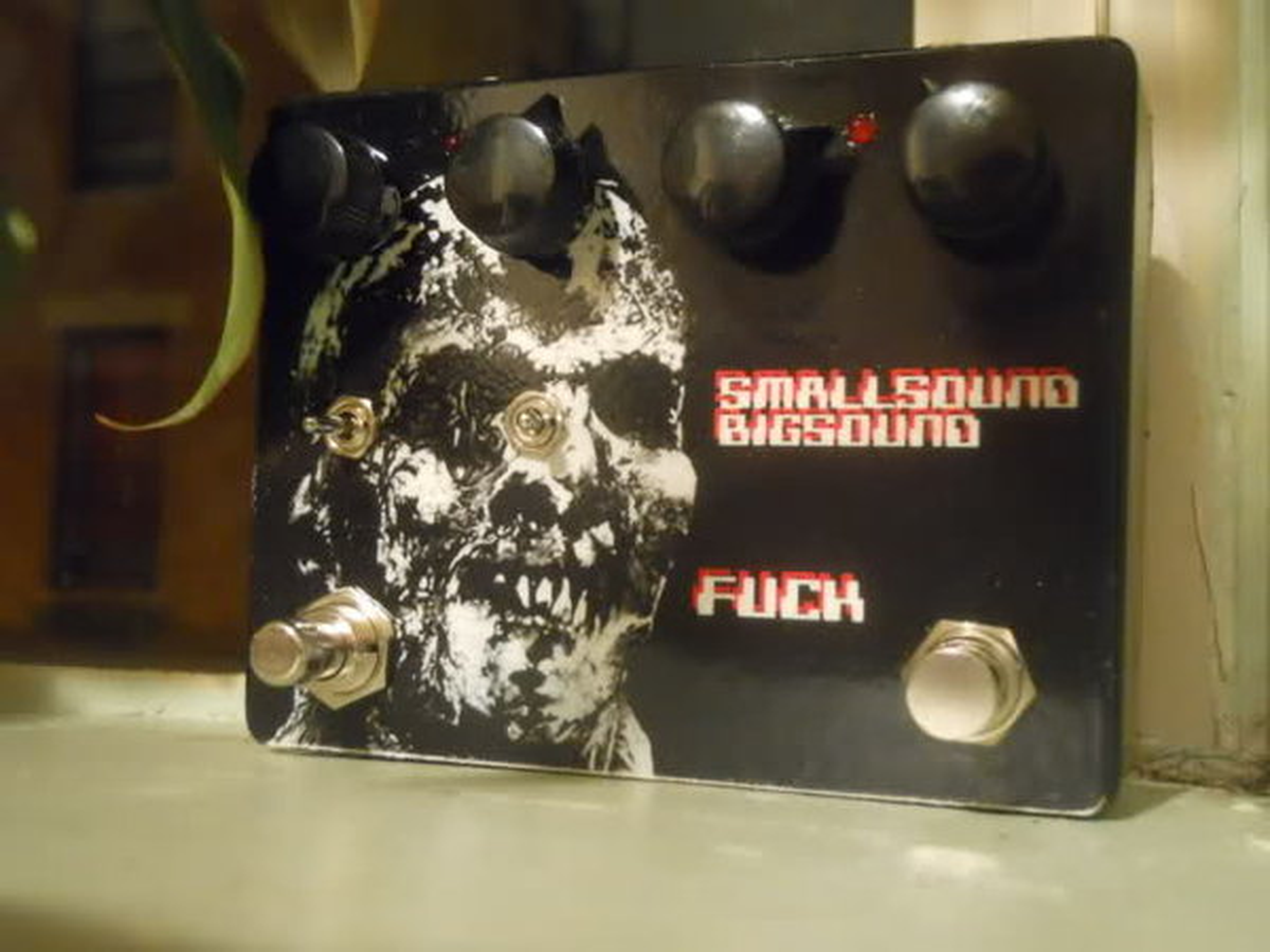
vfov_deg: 35.1
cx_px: 635
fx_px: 1504
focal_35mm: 41
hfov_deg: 45.8
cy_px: 476
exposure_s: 1/1.6
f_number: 3.2
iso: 800
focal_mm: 7.3
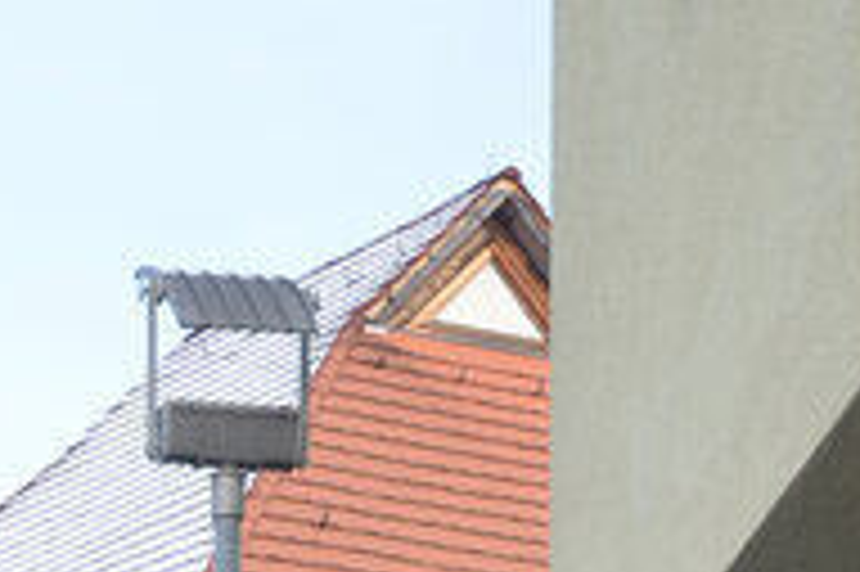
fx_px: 3929
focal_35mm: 165
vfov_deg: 7.7
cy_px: 1450
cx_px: -221
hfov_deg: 12.2
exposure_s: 1/200
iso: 100
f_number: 4.8
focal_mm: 21
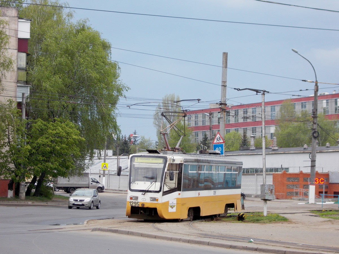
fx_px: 1107
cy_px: 127
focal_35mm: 113
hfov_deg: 17.4
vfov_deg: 13.1
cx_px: 170
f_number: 6
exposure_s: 1/60
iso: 80
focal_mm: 20.1
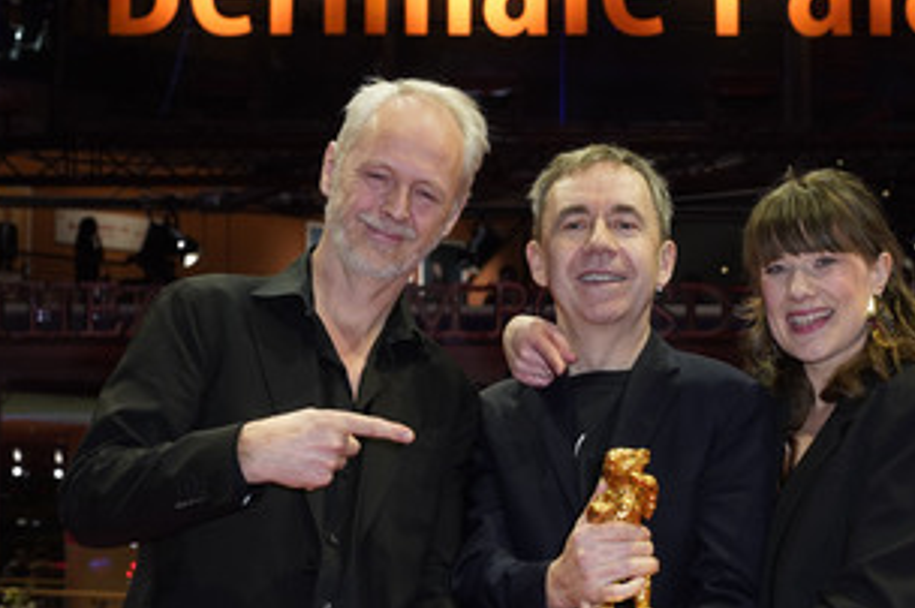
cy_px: 343
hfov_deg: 24.5
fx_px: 2107
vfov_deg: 16.4
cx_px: 540
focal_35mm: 83
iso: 1250
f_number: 6.3
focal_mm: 56
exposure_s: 1/160
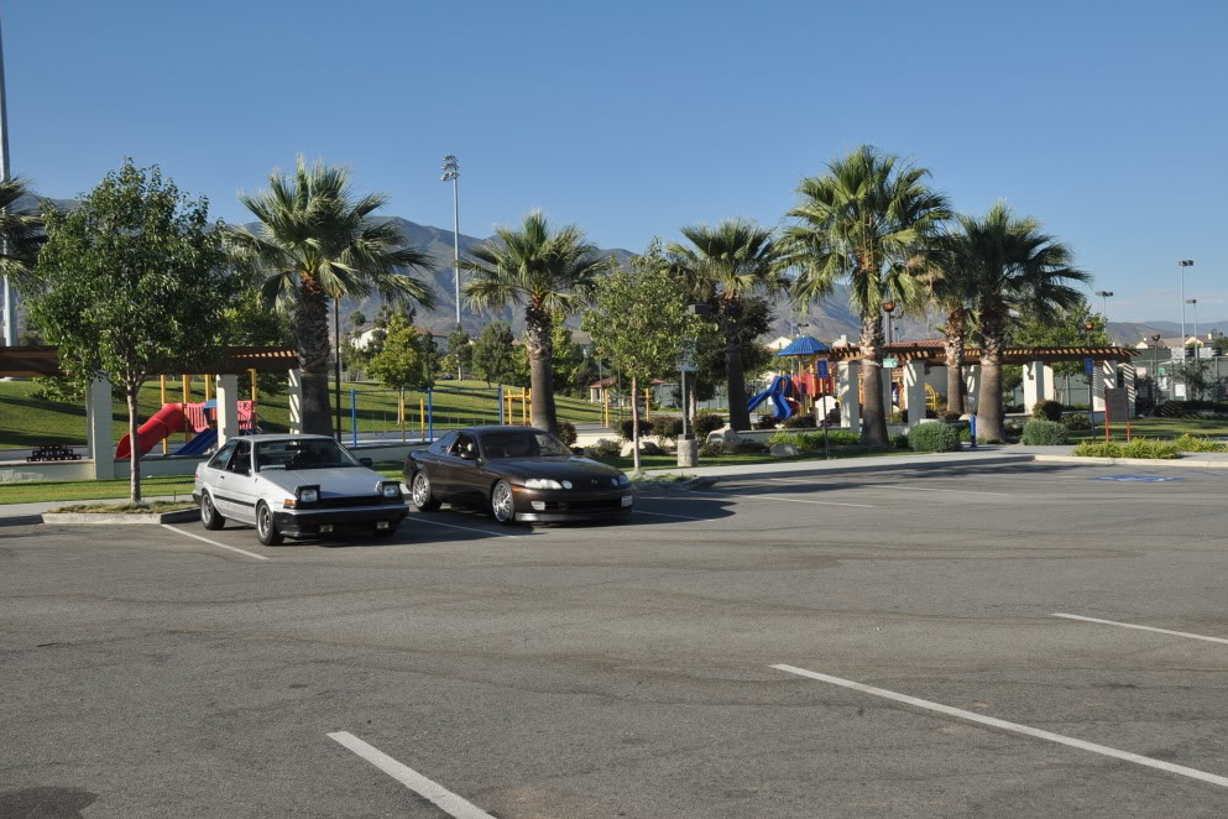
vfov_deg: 38.9
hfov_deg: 55.8
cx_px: 631
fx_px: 1160
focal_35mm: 34
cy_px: 408
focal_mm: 22
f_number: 7.1
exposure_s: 1/640
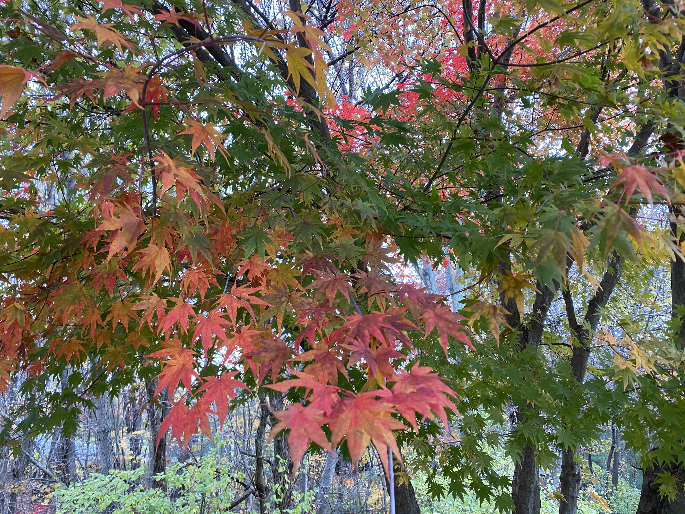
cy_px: 257
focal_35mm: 26
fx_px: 515
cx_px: 342
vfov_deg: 53.1
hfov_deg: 67.3
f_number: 1.8
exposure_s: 1/100
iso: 125
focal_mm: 4.25
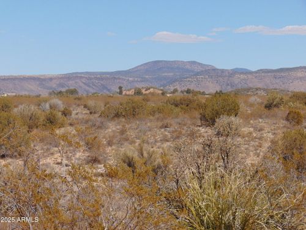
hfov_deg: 12.0
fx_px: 1450
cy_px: 115
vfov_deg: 9.1
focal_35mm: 164
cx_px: 153
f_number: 10.4
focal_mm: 29.5
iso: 80
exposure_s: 1/250
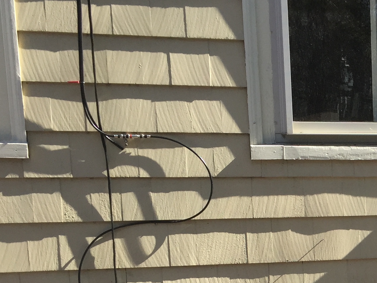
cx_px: 452
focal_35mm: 75
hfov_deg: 23.7
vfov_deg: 18.9
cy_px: 305
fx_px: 817
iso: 32
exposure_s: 1/791
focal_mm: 4.15
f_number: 2.2
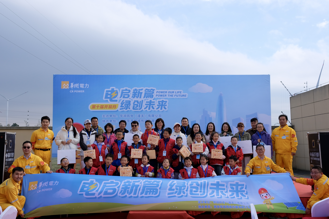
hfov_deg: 63.7
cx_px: 164
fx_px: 265
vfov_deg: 45.0
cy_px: 110
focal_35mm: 29
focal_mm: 19.6
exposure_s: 1/640
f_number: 5.6
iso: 320
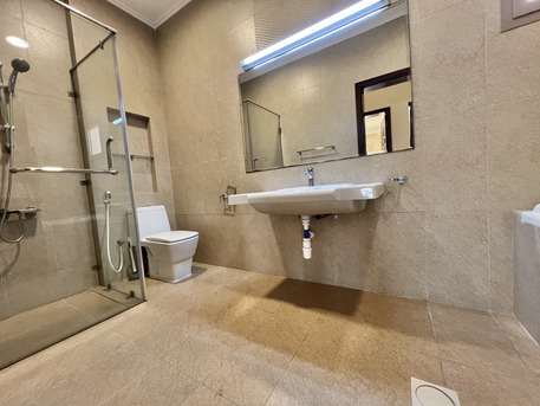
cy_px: 203
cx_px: 270
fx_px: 203
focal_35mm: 13
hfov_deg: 106.2
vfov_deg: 89.9
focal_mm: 1.57
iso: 250
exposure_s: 1/50
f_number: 1.8
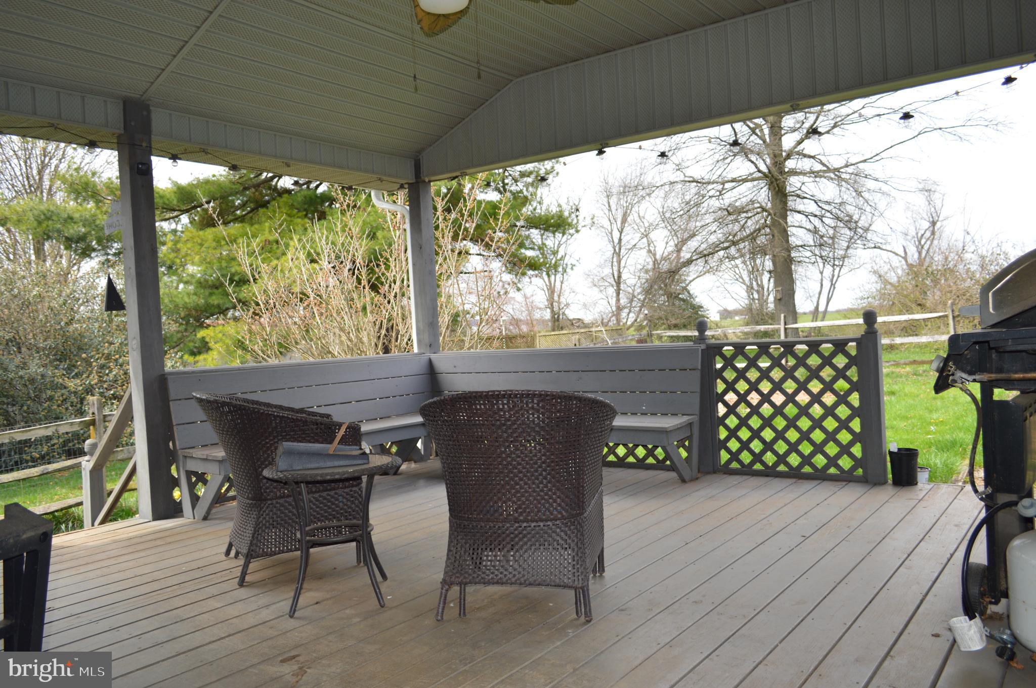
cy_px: 344
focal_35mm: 27
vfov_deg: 47.8
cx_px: 518
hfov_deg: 67.4
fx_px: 776
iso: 100
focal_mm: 18
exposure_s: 1/200
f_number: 3.5
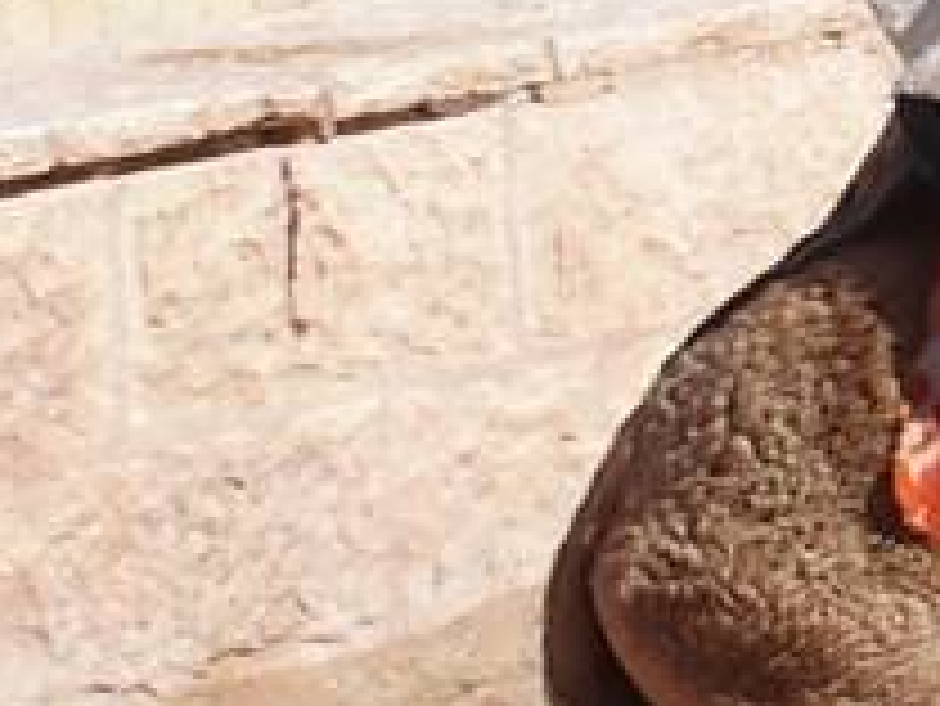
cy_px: 9
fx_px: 7907
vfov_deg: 5.1
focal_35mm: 291
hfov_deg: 6.3
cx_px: 2712
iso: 100
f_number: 5
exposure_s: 1/640
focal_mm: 8.1
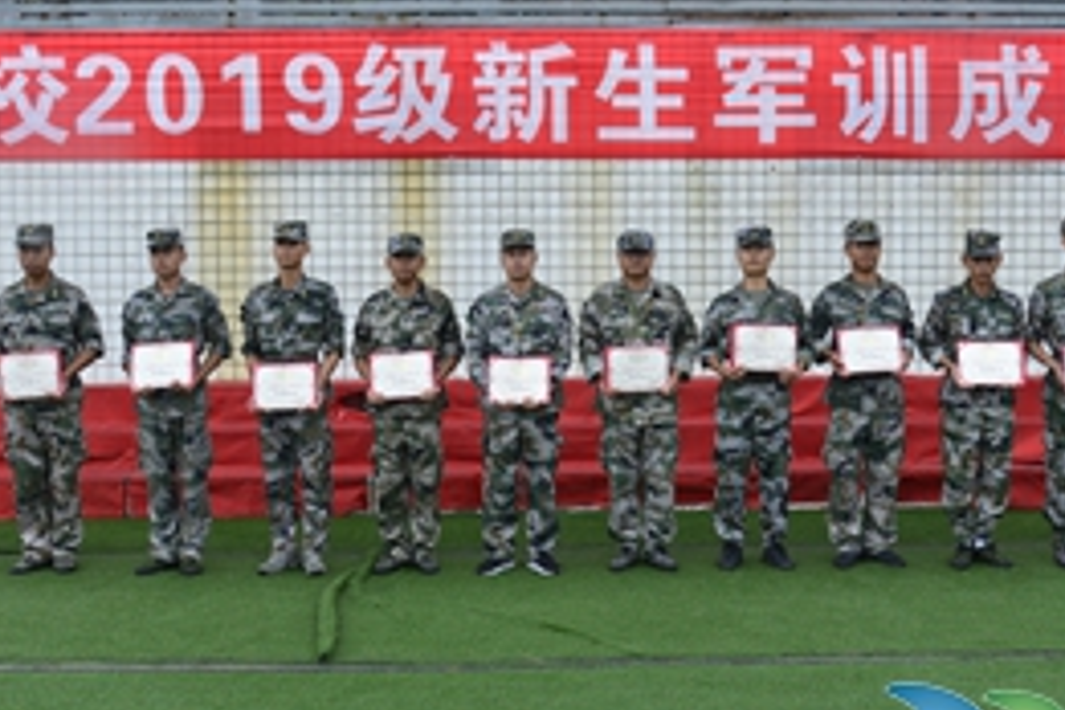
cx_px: 604
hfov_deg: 42.7
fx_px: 1361
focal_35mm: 46
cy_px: 294
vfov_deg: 29.2
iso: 500
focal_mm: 24
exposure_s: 1/200
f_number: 7.1
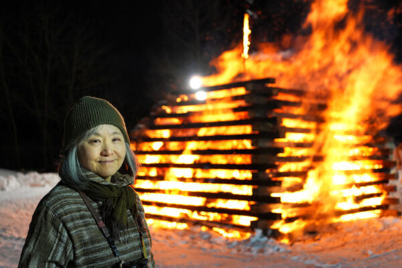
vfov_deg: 27.5
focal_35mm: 49
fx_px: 547
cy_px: 134
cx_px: 201
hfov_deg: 40.3
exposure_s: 1/50
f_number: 3.5
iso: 1000
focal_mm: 49
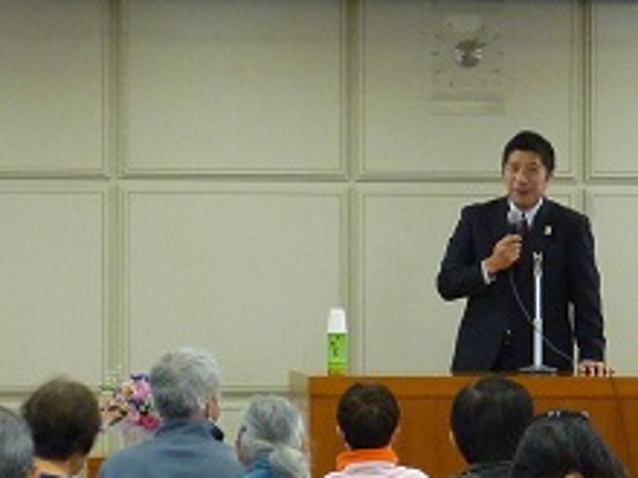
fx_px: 3723
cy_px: 346
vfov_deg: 7.3
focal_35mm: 202
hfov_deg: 9.8
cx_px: 523
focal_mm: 11.4
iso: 400
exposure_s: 1/25
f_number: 3.9
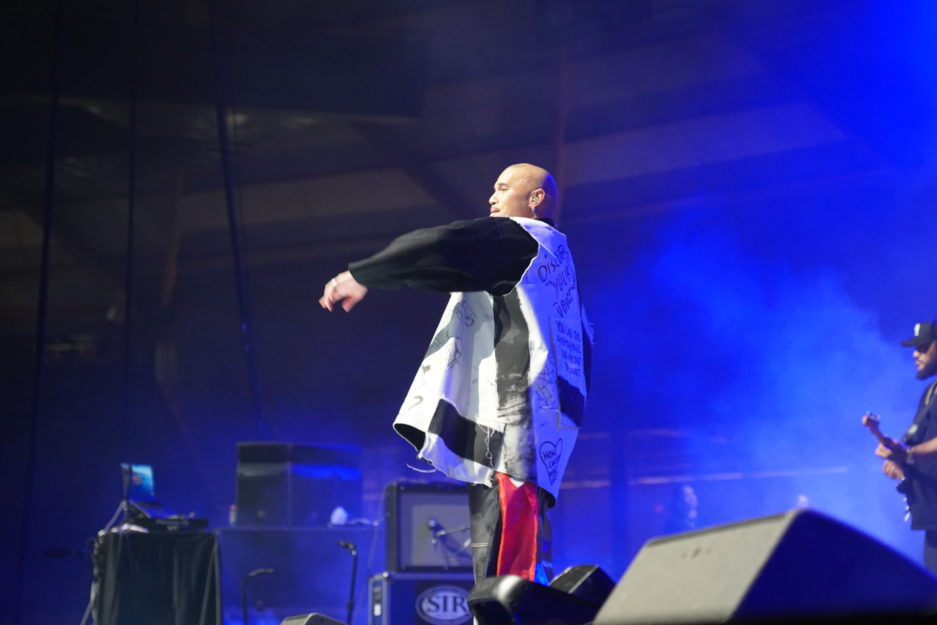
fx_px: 2134
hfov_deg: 24.8
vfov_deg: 16.7
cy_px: 312
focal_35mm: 82
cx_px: 468
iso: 5000
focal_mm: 82
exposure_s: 1/160
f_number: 4
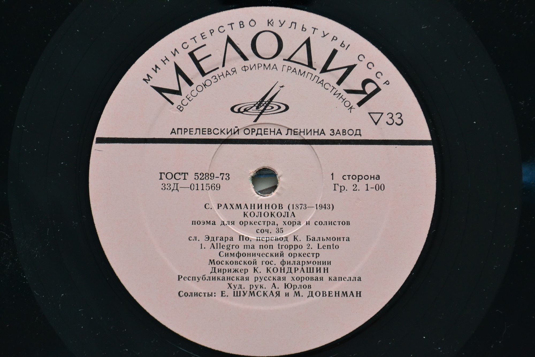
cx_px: 268
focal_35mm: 66
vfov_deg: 20.6
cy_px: 178
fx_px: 981
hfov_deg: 30.5
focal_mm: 44
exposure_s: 1/160
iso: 1600
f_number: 7.1
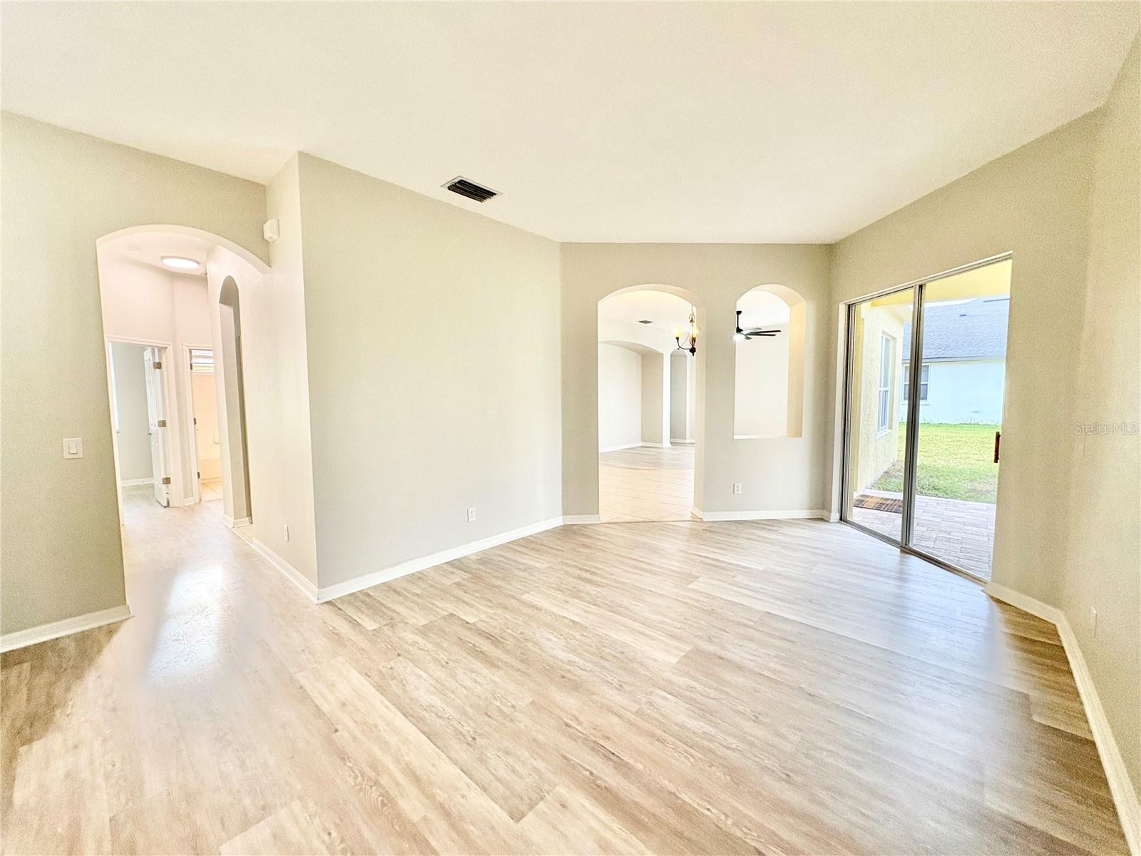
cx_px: 570
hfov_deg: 102.1
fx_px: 461
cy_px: 428
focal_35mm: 14
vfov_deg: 85.7
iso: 320
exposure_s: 1/120
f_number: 2.2
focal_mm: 2.22
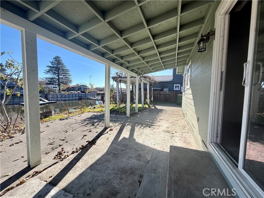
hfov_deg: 102.1
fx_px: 107
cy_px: 99
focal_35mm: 14
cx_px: 132
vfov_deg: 85.7
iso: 40
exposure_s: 1/770
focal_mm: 2.22
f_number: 2.2
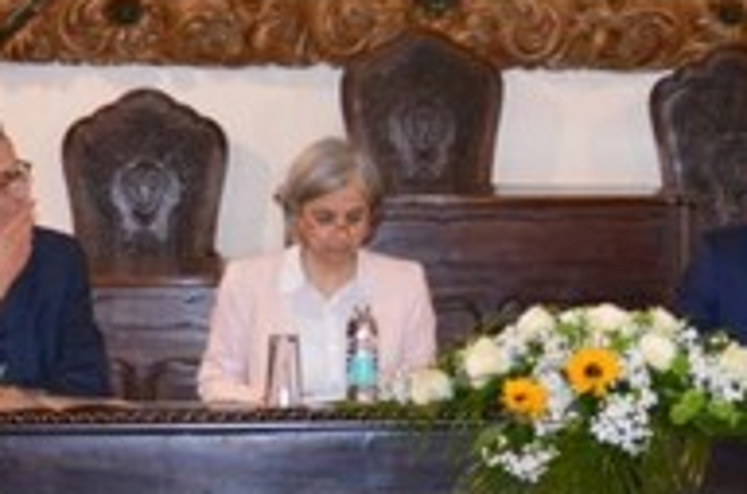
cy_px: -86
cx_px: 479
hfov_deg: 17.4
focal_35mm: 118
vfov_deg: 11.3
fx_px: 2442
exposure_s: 1/60
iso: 2500
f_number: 4
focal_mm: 26
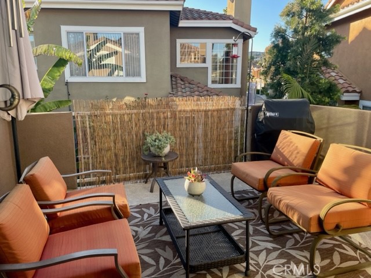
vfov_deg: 53.1
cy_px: 139
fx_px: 279
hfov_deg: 67.3
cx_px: 186
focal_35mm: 26
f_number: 1.6
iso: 32
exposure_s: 1/337
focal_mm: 4.2
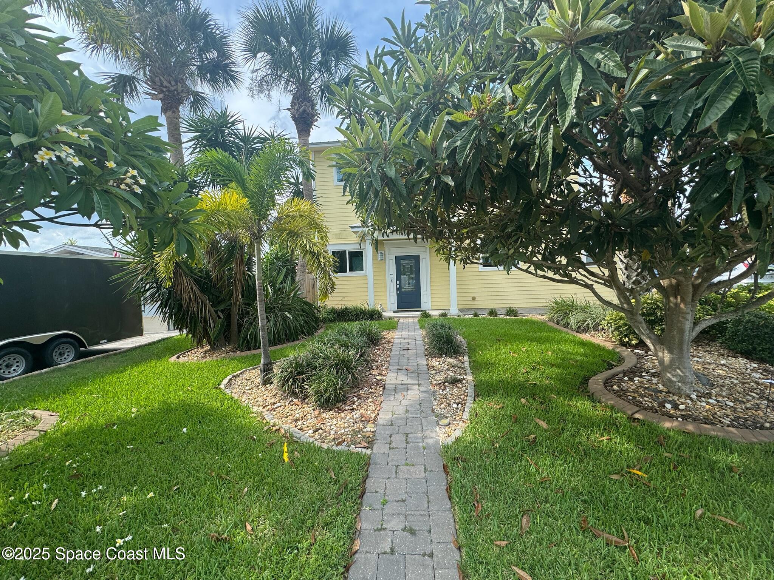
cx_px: 387
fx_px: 313
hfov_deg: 102.1
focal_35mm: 14
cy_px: 290
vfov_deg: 85.7
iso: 40
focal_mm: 2.22
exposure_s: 1/495
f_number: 2.2
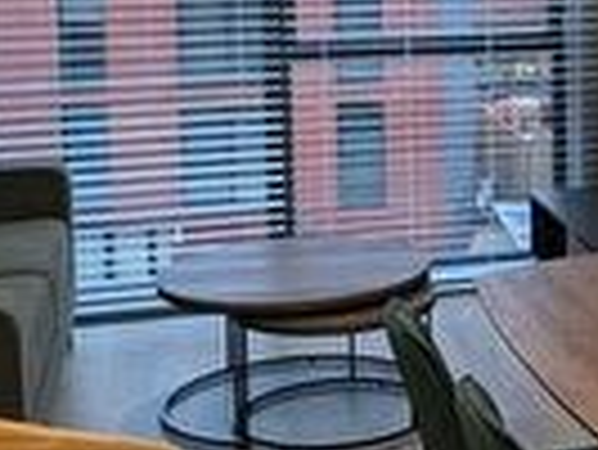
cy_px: 20
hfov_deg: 21.8
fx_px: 1452
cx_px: 681
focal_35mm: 84
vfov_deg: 17.3
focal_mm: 2.35
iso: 76
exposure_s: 1/32.4
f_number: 2.2
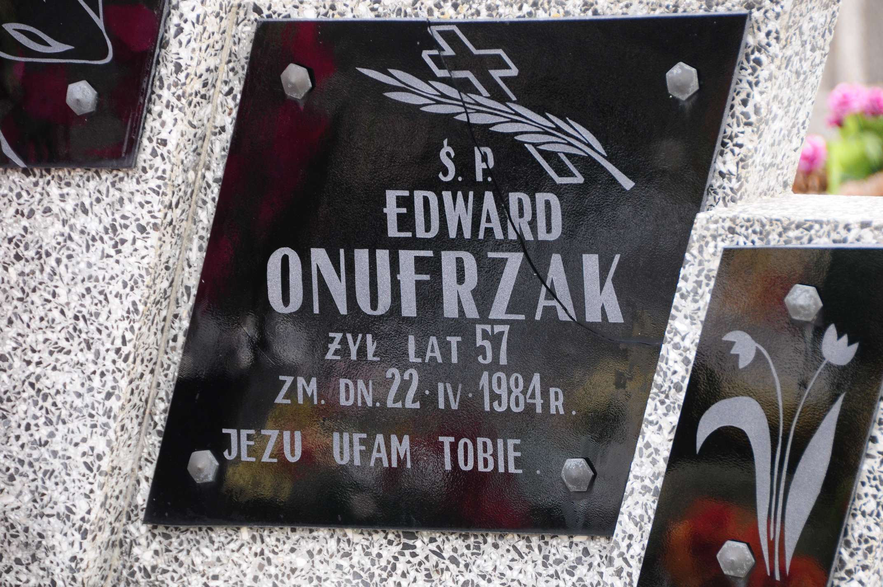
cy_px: 294
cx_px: 442
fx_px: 4961
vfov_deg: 6.8
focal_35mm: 202
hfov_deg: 10.2
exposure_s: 1/125
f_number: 7.1
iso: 500
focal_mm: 135
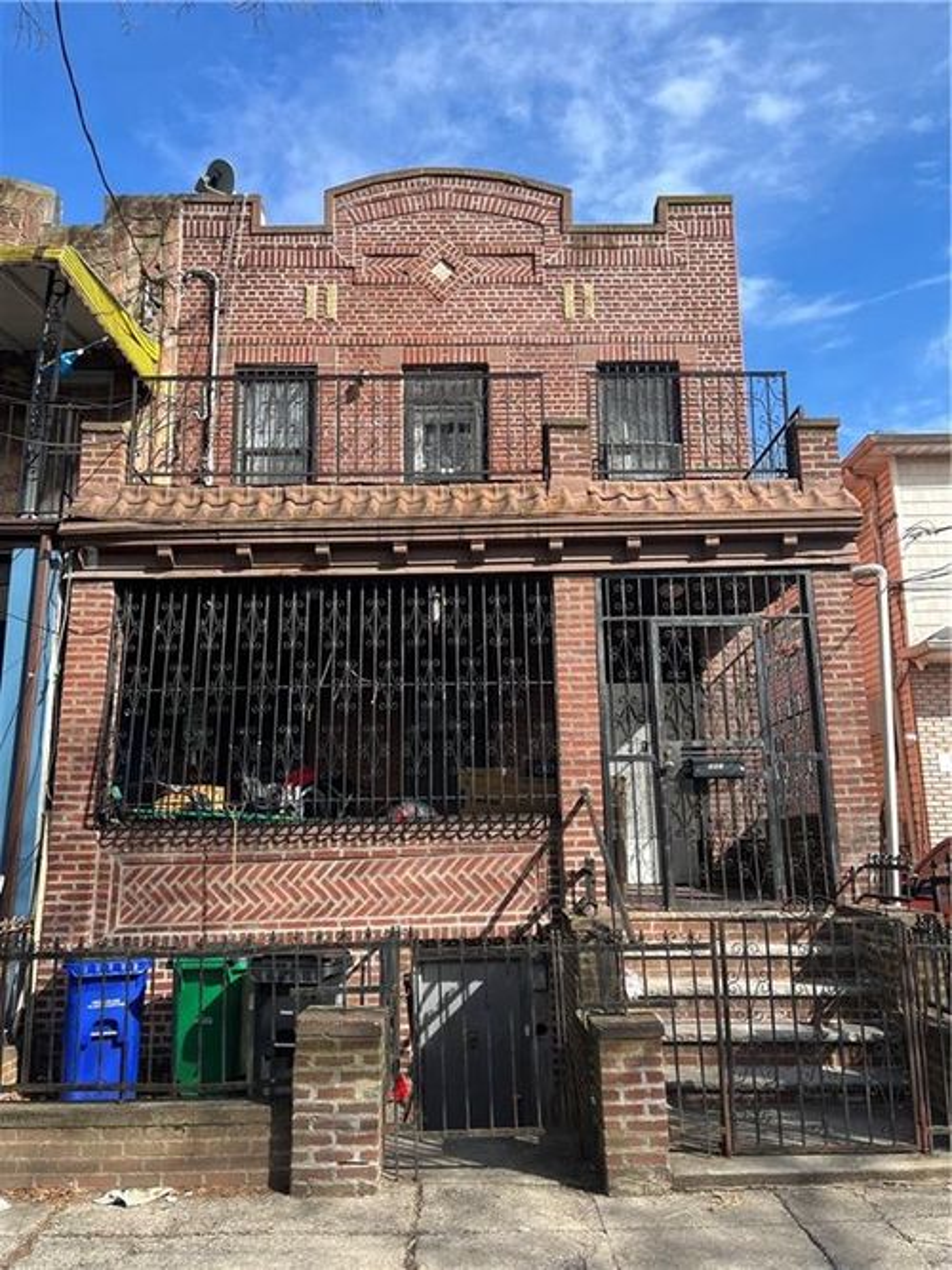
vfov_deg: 67.3
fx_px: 954
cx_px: 476
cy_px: 635
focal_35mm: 26
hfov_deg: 53.0
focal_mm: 5.1
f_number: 1.6
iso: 50
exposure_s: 1/1279
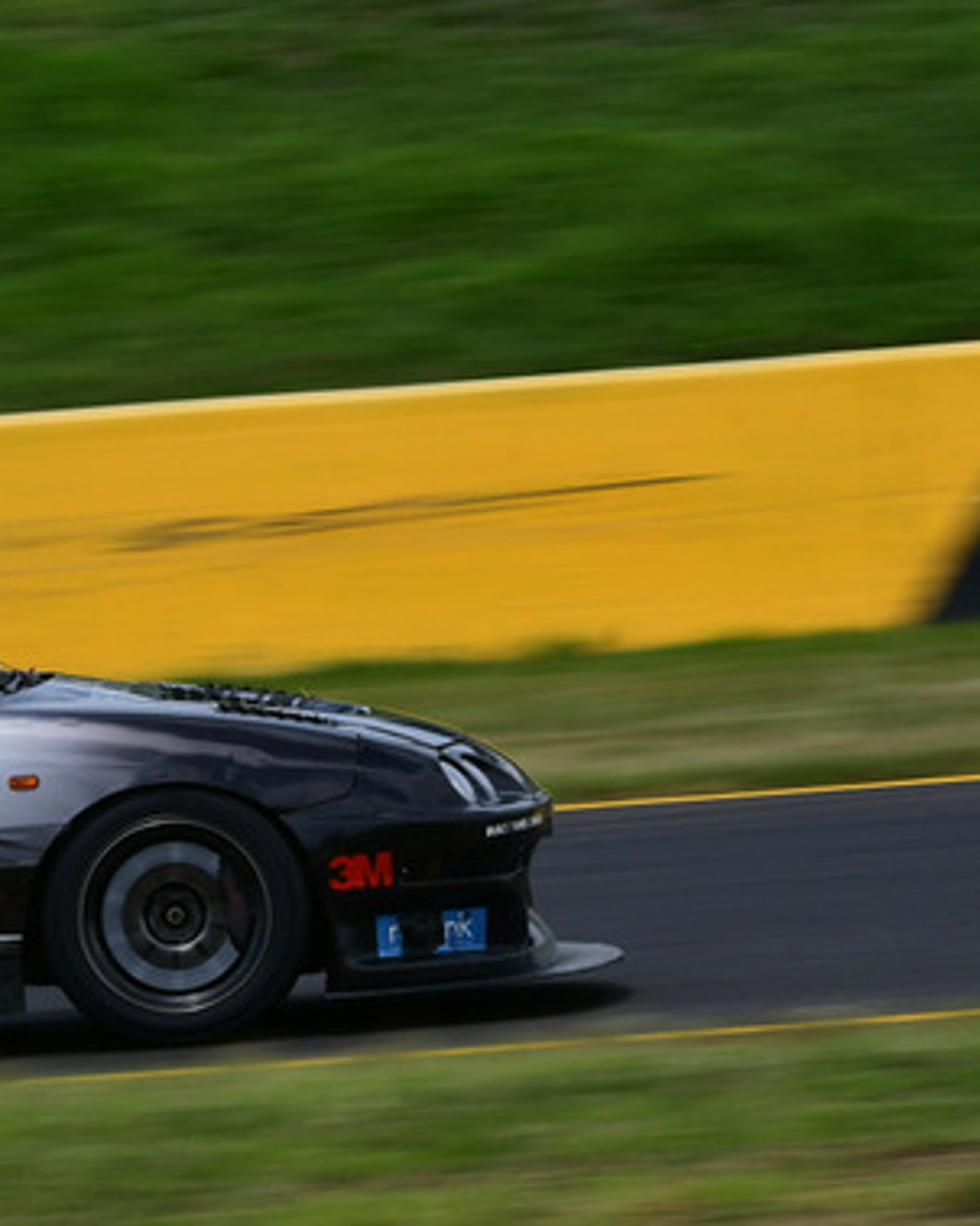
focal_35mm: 716
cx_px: -65
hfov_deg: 2.2
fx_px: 25980
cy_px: 684
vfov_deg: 2.7
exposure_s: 1/320
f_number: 13
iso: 200
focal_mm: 240
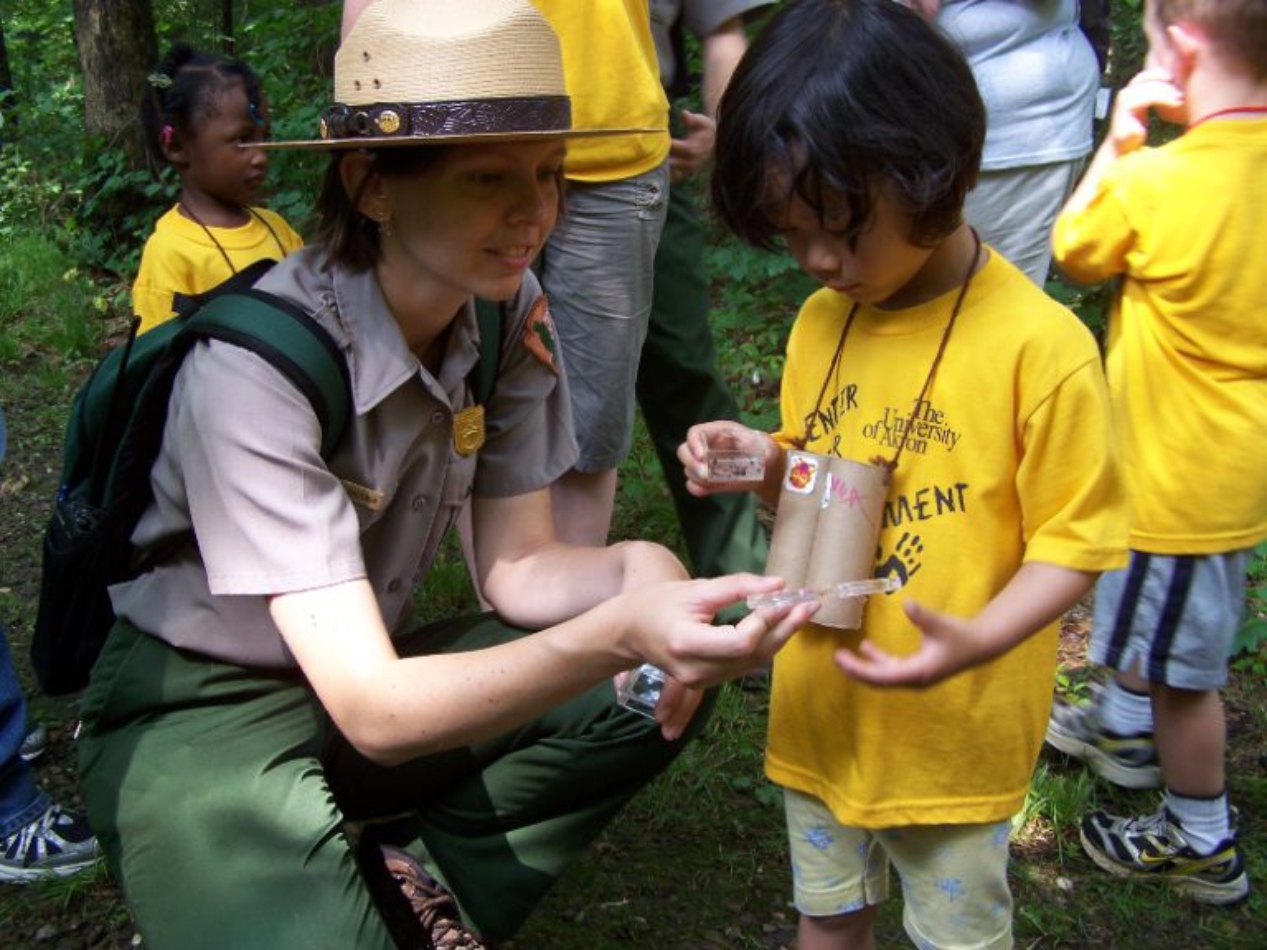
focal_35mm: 38
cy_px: 475
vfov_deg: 37.7
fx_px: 1391
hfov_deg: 49.0
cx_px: 634
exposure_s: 1/50
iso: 80
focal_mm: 6.3
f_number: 2.8
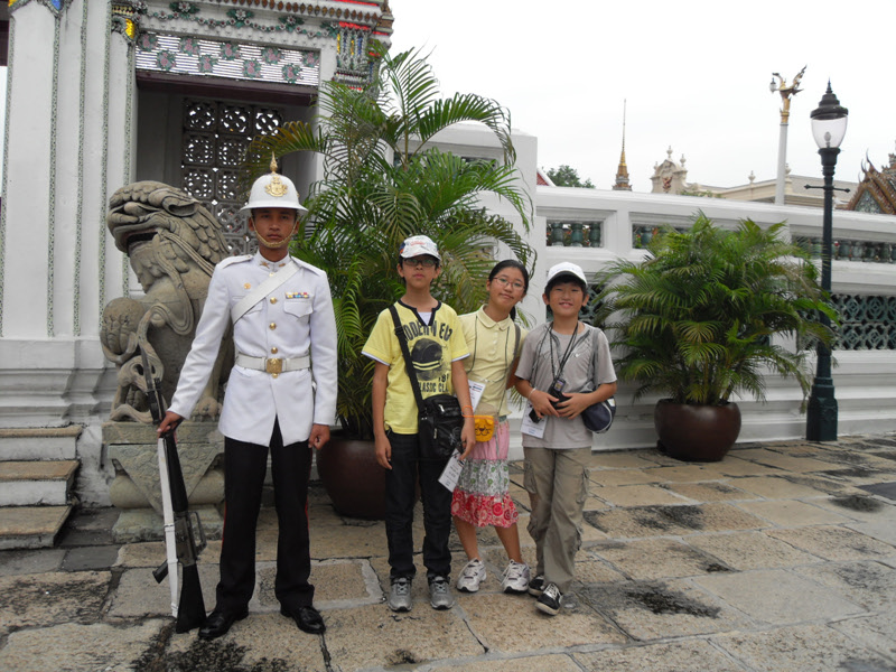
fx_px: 725
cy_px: 336
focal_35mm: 28
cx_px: 448
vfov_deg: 49.7
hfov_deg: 63.4
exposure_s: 1/90
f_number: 7.1
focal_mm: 6
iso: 80
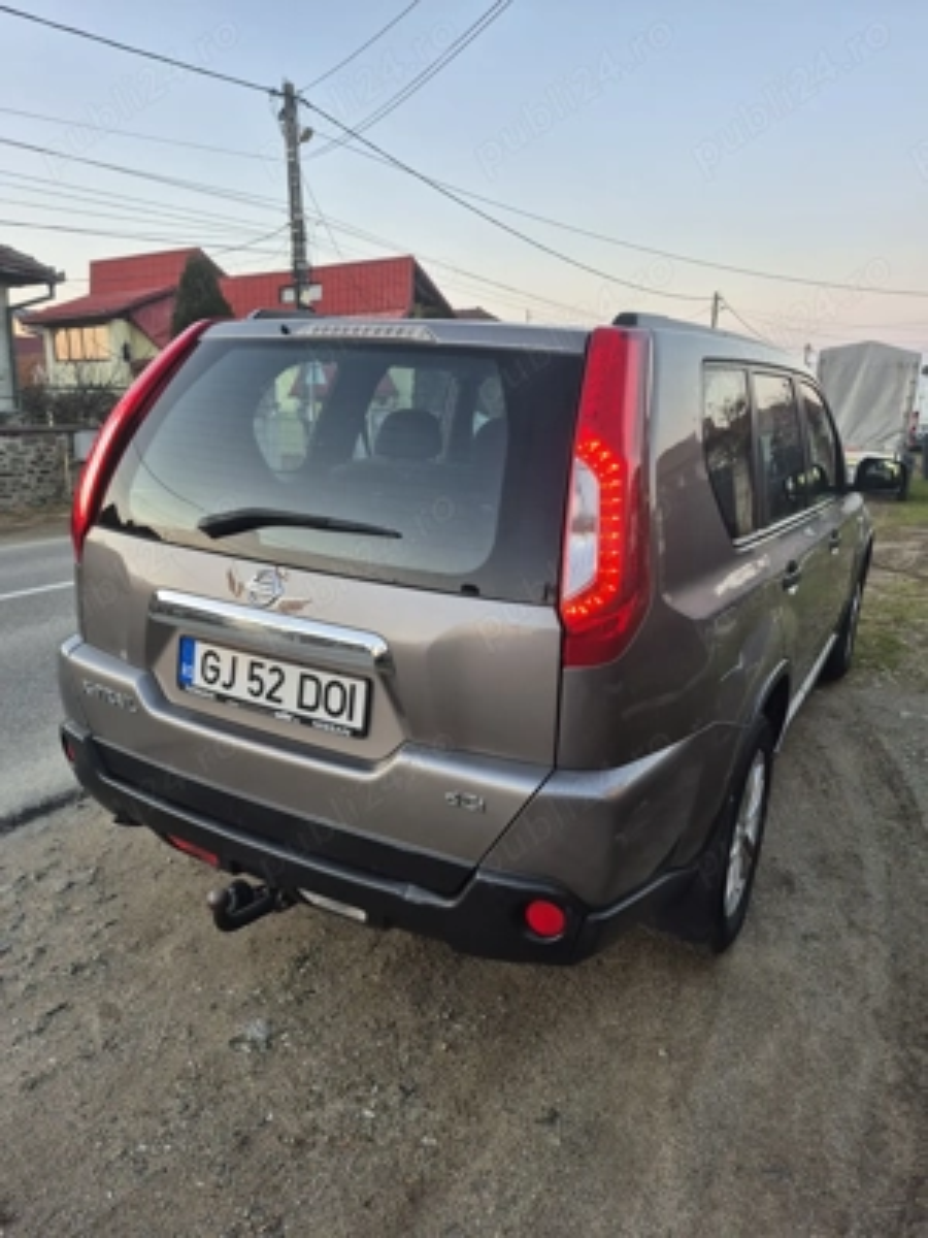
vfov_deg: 73.9
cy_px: 619
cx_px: 464
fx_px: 822
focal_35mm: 23
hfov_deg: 58.9
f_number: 1.8
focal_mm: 5.4
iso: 100
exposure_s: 1/180
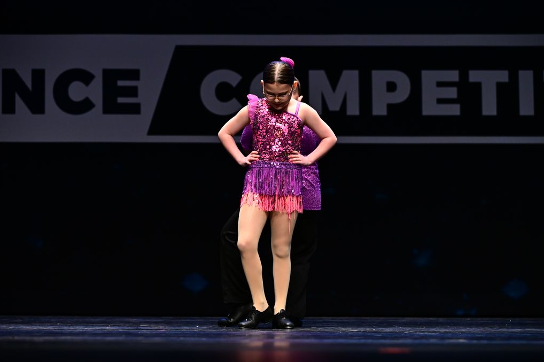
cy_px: 181
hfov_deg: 16.9
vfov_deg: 11.3
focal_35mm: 121
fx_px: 1828
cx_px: 273
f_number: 4
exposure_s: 1/800
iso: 2500
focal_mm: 120
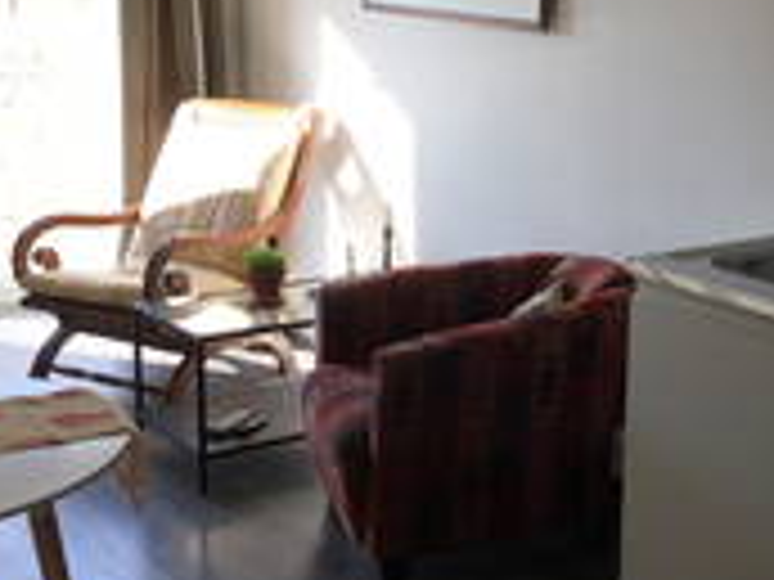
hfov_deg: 29.7
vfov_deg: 22.6
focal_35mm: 65
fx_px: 1453
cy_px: 283
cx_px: 477
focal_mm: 3.3
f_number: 2.4
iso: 32
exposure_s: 1/100
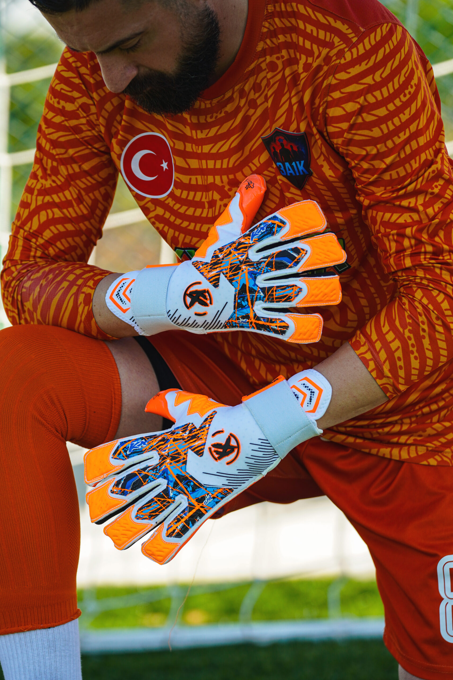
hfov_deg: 5.7
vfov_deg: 8.6
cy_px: 339
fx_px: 4519
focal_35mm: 240
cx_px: 227
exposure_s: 1/1000
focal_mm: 159
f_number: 3.2
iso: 160
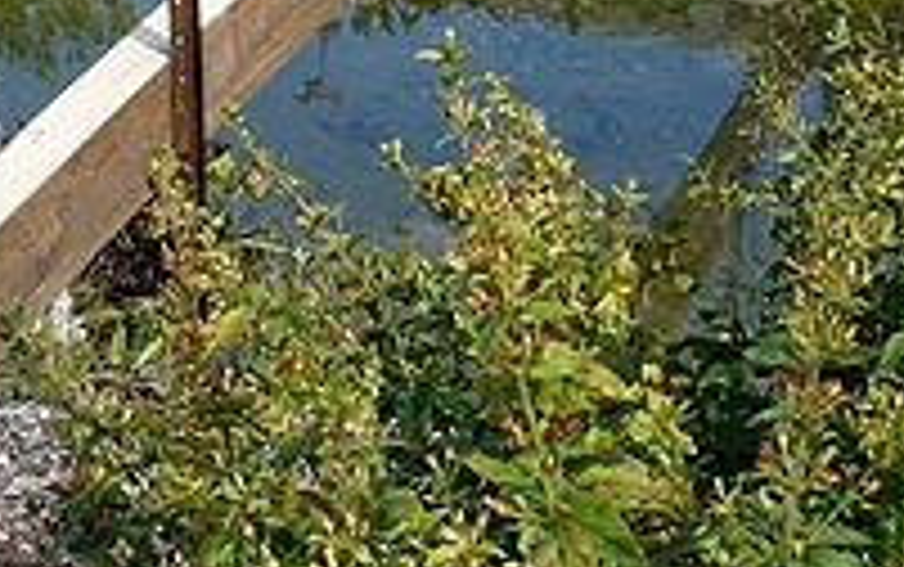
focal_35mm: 91
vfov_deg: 14.1
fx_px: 2244
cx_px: 256
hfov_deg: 22.6
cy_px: -72
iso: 100
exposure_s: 1/250
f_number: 5
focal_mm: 4.8
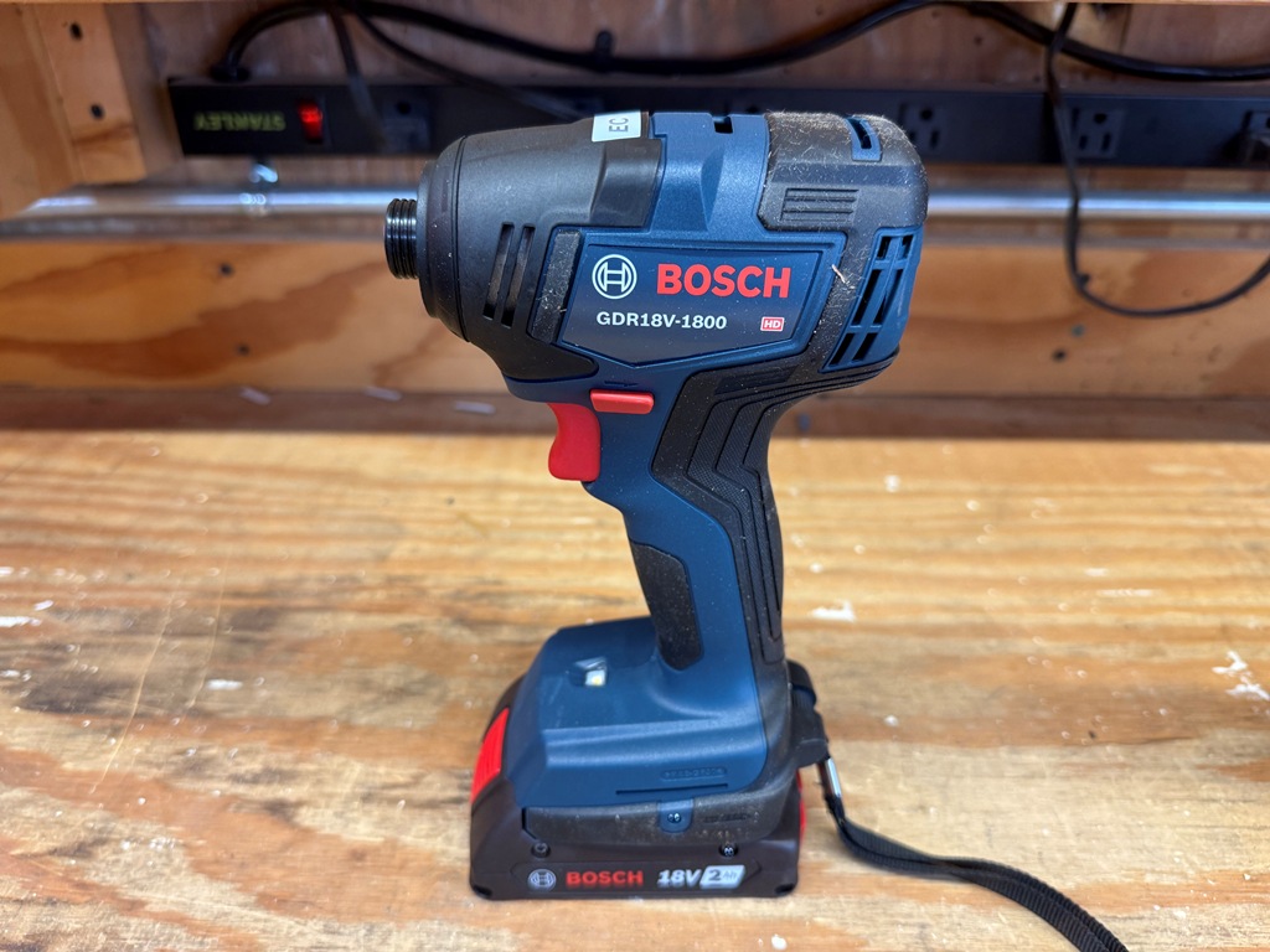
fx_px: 881
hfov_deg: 71.6
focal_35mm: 24
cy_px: 476
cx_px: 635
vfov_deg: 56.8
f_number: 1.78
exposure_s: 1/120
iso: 200
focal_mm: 6.76
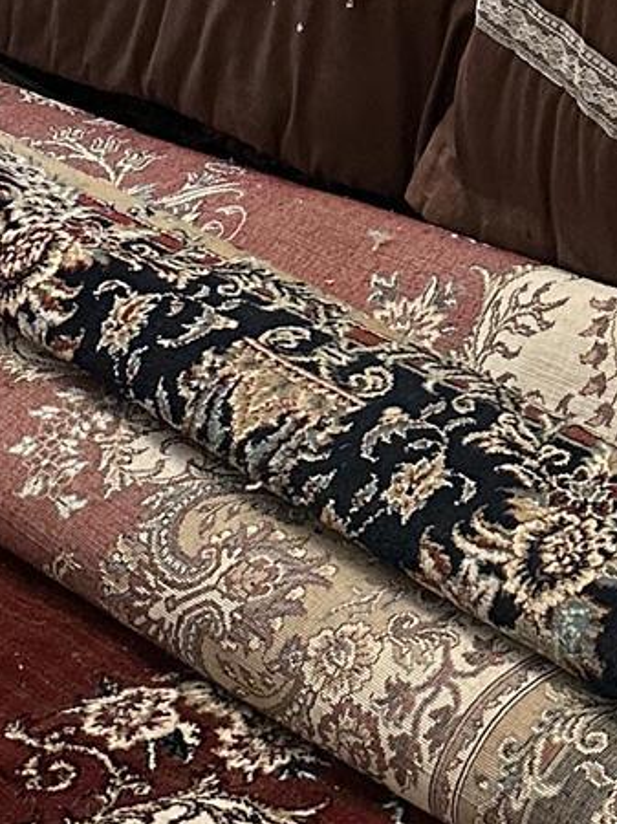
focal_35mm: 123
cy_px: -872
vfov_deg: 13.5
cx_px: 454
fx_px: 2926
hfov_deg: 12.0
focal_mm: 6.86
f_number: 1.78
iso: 320
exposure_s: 1/60
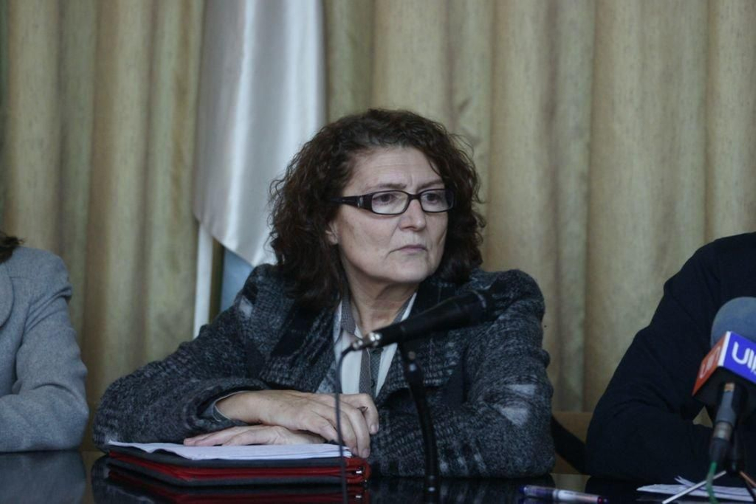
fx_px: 3360
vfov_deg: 8.6
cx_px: 378
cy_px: 252
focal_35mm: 160
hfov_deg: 12.8
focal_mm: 160
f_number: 5
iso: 1600
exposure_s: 1/40
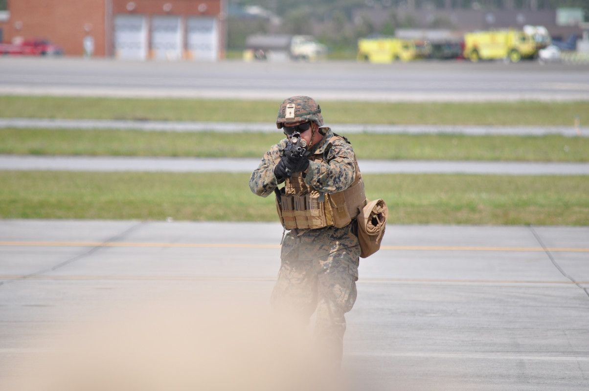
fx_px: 7354
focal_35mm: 450
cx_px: 294
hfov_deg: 4.6
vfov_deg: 3.0
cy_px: 196
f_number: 6.3
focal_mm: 300
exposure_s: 1/640
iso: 200
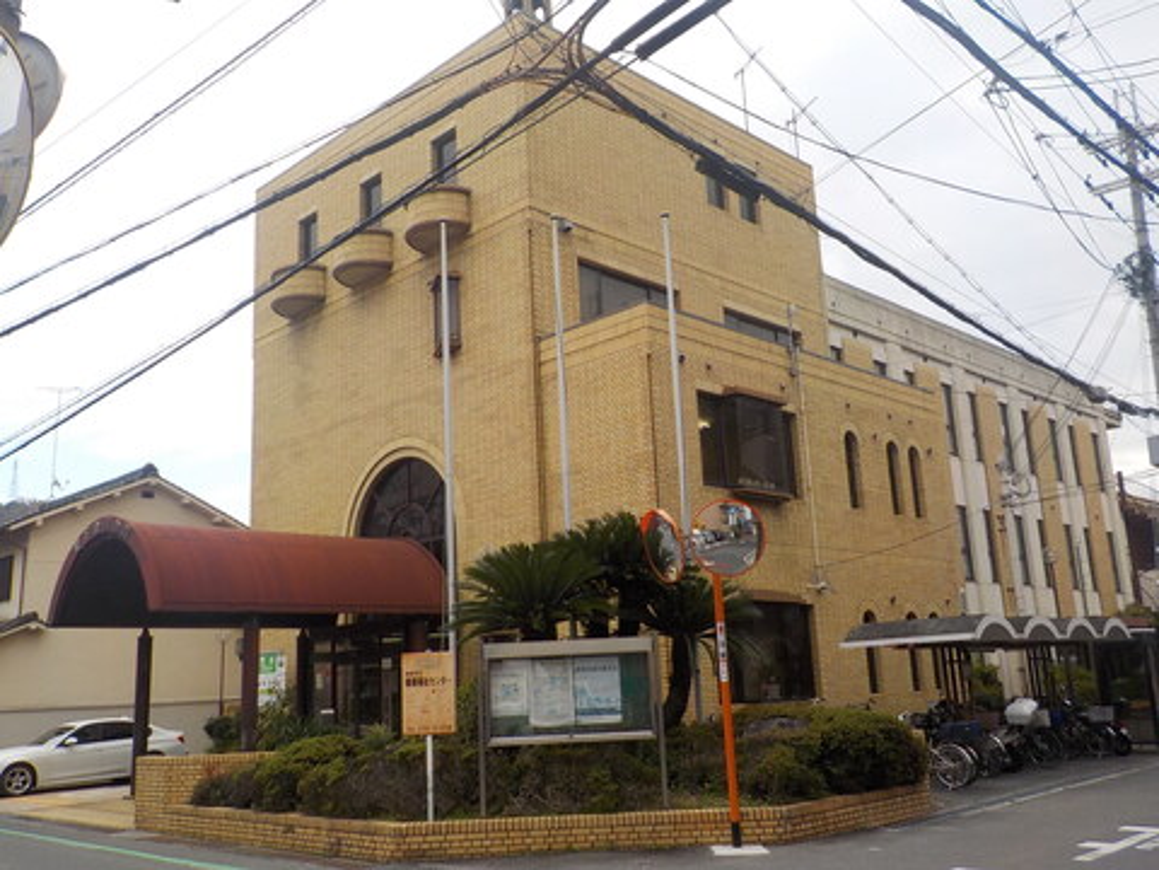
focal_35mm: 30
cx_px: 580
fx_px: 1004
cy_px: 435
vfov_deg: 46.8
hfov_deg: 60.0
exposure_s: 1/320
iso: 125
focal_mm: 4.1
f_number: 3.3
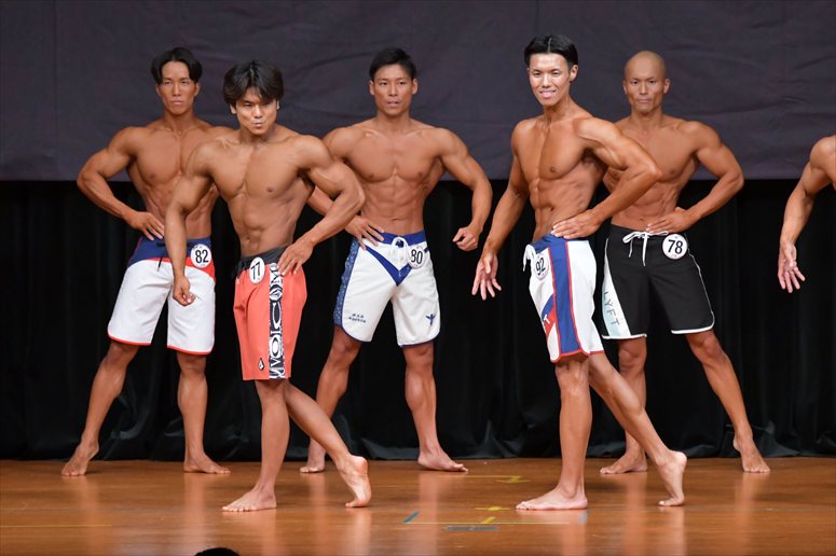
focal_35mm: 285
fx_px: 6615
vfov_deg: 4.8
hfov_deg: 7.2
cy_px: 278
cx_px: 418
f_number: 5.6
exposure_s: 1/400
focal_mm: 190
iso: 5000
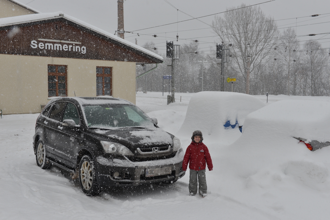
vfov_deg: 33.4
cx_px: 165
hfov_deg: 48.5
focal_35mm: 40
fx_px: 367
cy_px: 110
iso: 200
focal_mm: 40
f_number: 8
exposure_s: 1/250
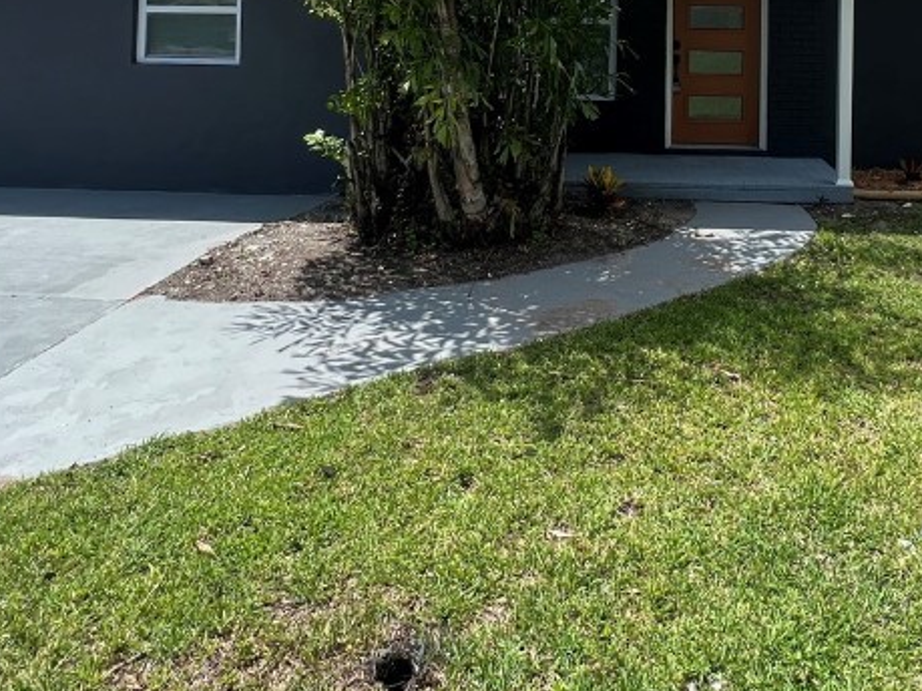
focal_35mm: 29
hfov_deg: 60.2
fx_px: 772
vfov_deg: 42.0
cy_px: 4
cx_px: 617
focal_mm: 1.57
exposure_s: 1/1033
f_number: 1.8
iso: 32
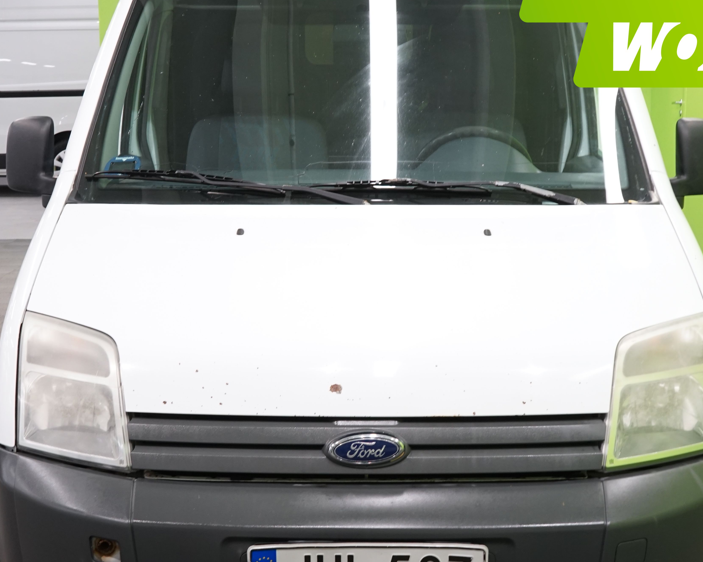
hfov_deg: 30.0
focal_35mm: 63
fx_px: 1311
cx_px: 334
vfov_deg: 24.2
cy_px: 304
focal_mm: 37
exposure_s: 1/20
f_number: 10
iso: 800
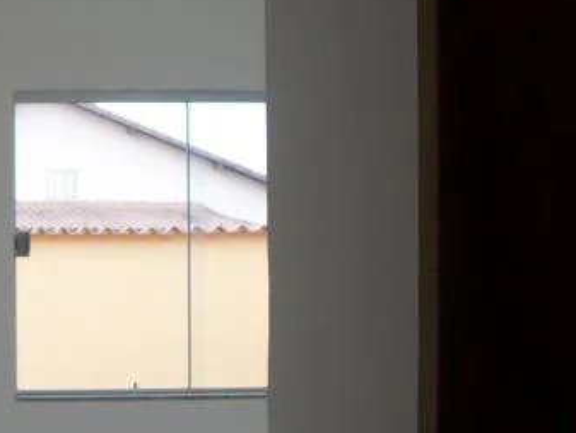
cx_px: 3
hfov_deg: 24.5
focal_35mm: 76
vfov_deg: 19.3
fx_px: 1265
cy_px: 323
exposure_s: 1/100
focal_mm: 5.7
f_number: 2.9
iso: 80
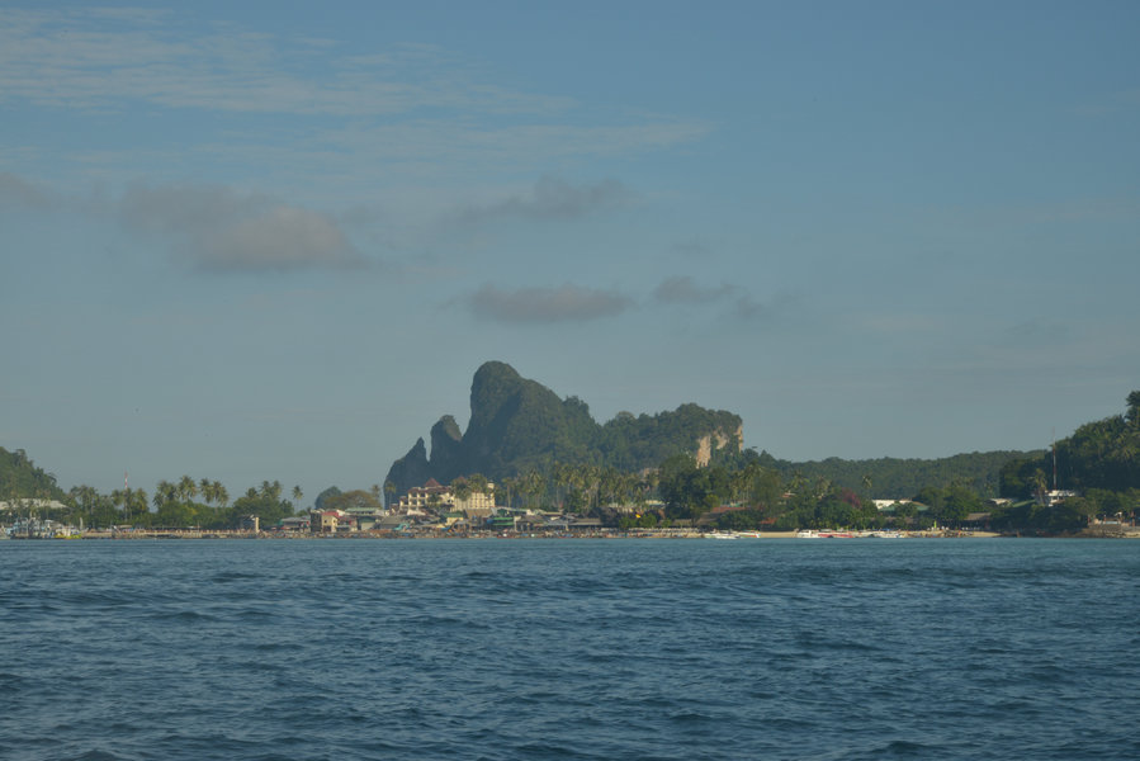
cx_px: 570
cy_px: 380
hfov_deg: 23.9
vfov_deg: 16.1
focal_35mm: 85
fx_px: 2692
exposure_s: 1/200
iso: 400
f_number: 22
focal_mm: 85
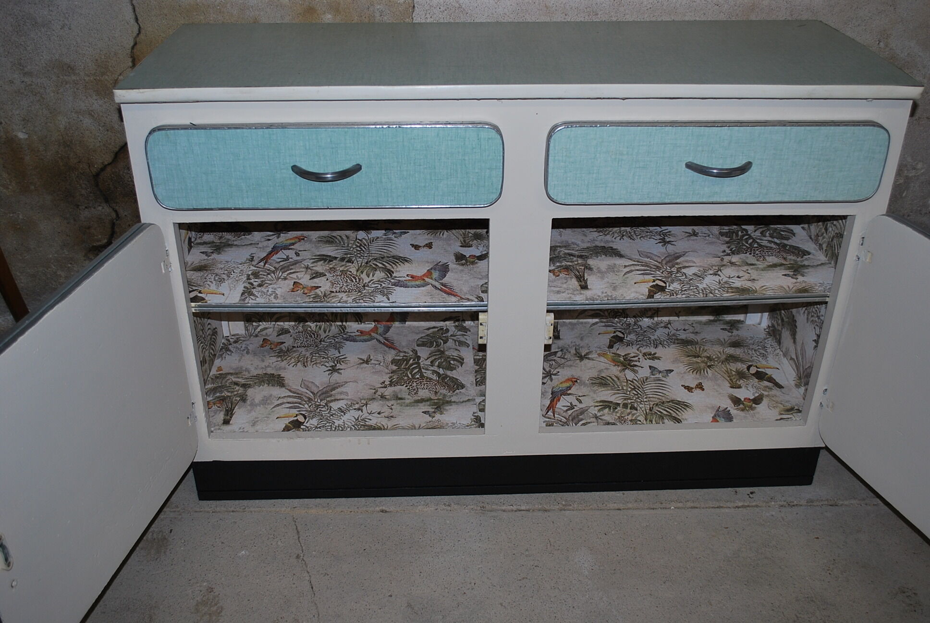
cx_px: 465
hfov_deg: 57.2
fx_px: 854
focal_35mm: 33
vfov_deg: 40.1
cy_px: 312
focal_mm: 22
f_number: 4
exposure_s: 1/60
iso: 200
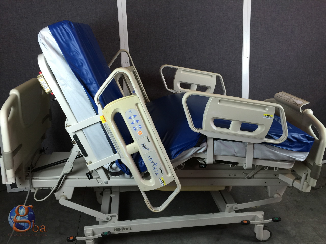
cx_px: 163
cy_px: 122
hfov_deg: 61.7
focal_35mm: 29
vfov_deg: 48.2
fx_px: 273
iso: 32
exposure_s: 1/15
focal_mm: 4.15
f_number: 2.2
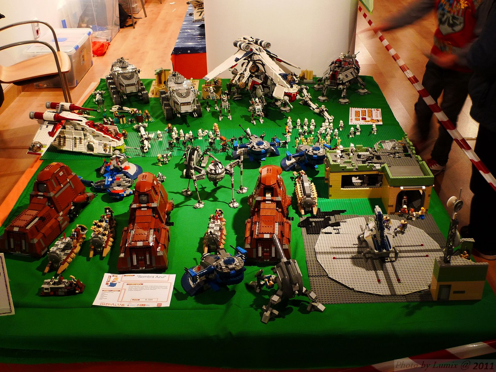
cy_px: 186
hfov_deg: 50.1
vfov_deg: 38.7
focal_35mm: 37
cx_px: 248
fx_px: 530
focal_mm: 7.9
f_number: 2.4
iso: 200
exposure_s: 1/13
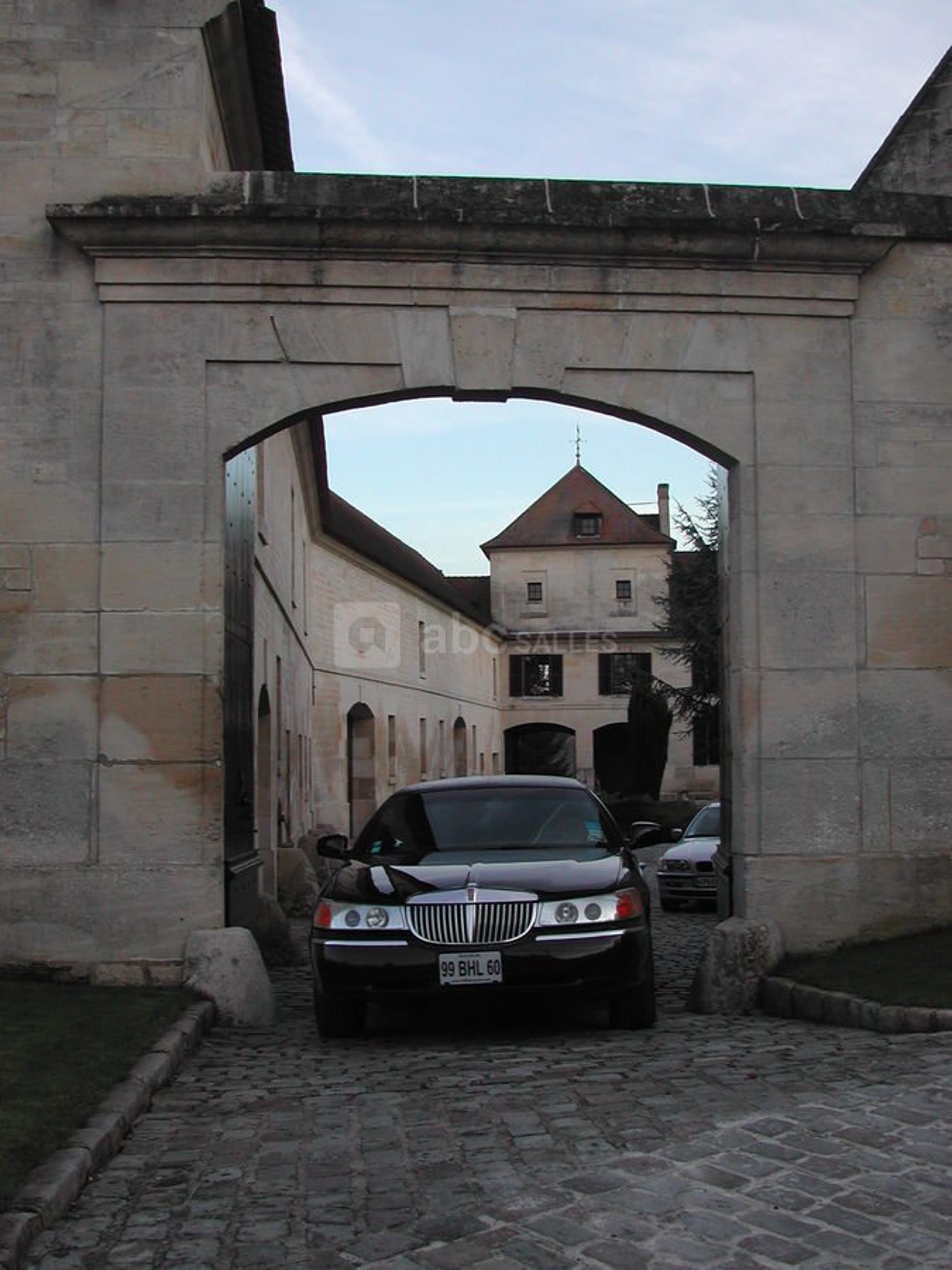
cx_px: 476
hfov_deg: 34.3
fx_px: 1540
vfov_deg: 44.8
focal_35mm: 42
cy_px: 635
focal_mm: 9
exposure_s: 1/192
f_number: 2.9
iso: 100
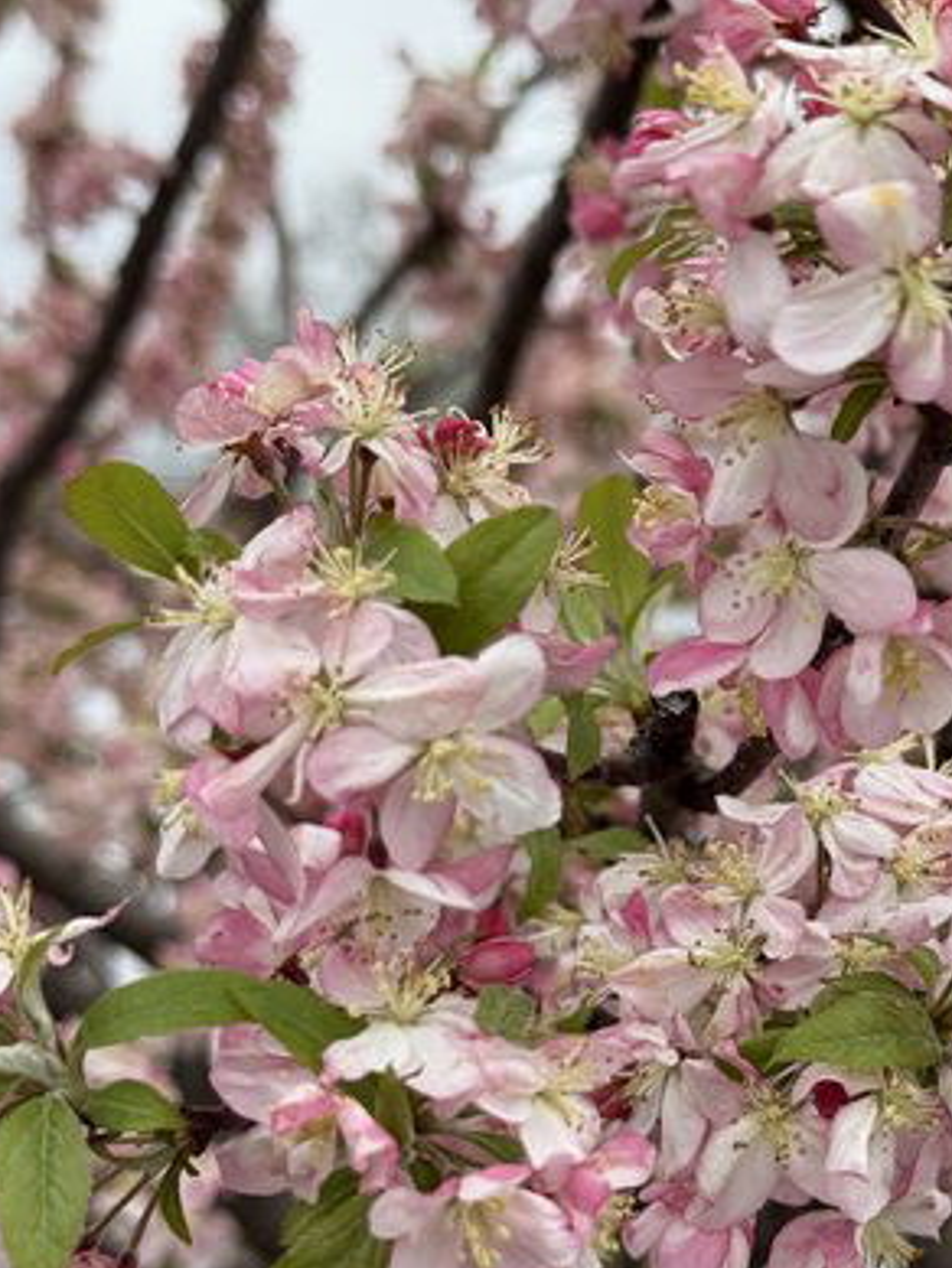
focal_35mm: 74
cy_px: 714
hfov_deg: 19.8
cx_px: 665
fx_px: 2712
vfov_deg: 26.3
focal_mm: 6.76
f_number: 1.78
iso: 64
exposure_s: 1/2146
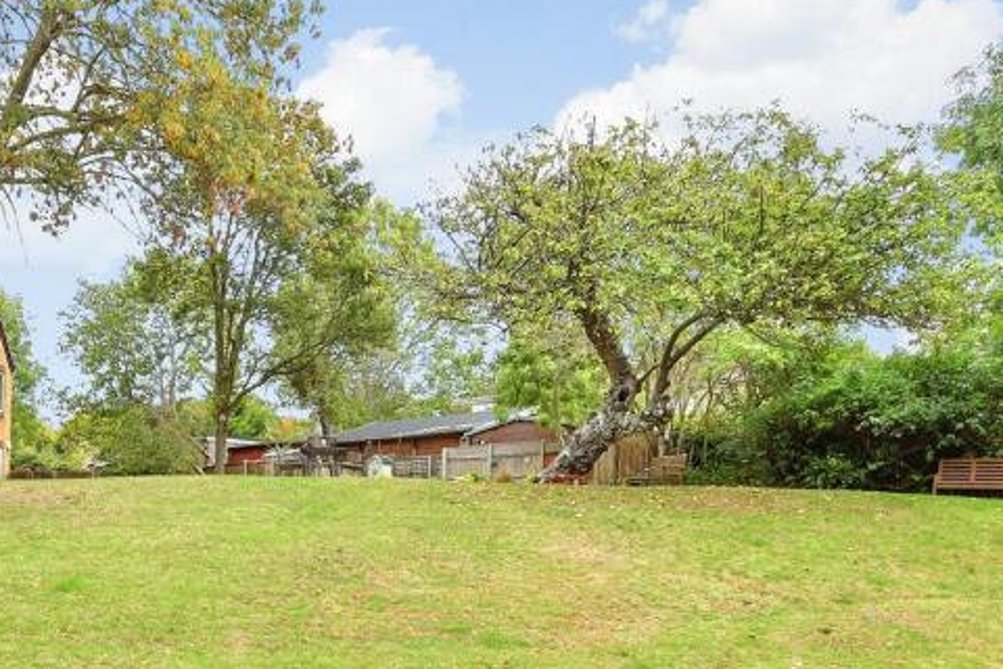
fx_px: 891
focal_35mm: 32
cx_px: 274
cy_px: 551
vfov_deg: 39.2
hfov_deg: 56.4
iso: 400
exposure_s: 1/100
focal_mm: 10
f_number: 7.1
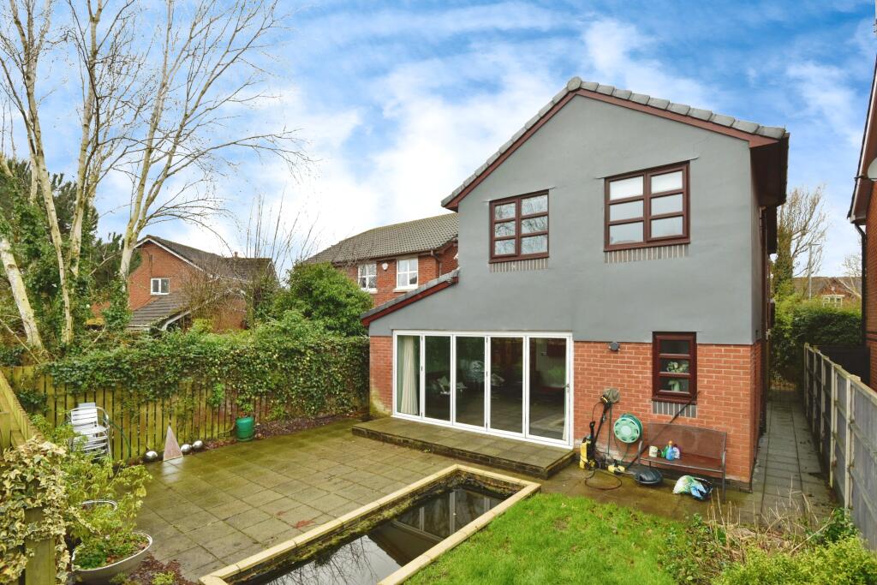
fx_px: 390
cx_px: 438
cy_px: 292
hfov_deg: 96.7
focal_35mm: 16
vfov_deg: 73.8
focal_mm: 16
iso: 500
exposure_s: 1/100
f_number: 7.1
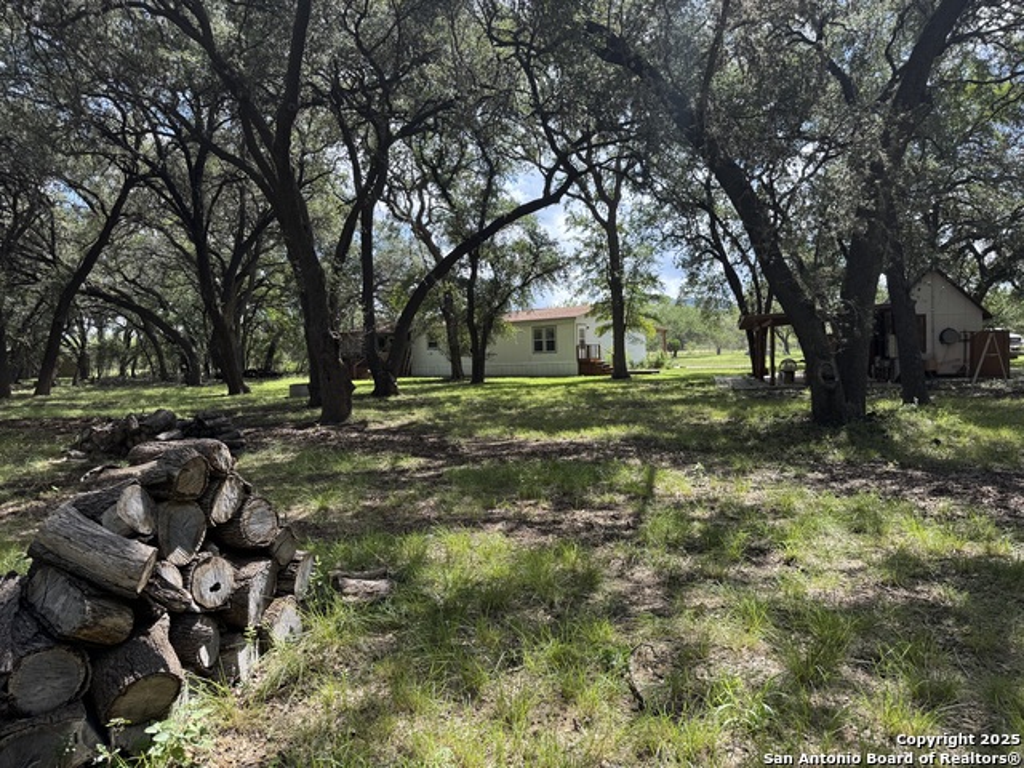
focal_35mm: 24
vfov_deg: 56.8
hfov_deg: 71.6
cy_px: 384
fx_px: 710
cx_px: 512
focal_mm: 6.76
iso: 80
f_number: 1.78
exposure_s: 1/980
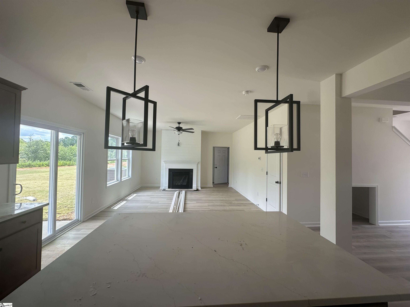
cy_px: 154
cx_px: 205
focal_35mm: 14
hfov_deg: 102.1
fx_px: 166
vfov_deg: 85.7
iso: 40
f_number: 2.2
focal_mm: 2.22
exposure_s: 1/102
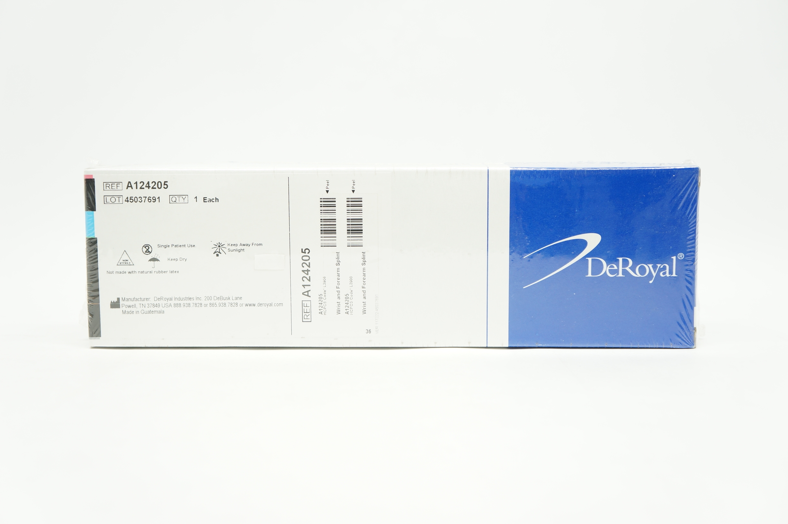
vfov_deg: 28.0
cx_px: 394
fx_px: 1050
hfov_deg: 41.2
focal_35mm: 48
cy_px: 262
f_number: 4.5
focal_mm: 32
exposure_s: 1/80
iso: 400
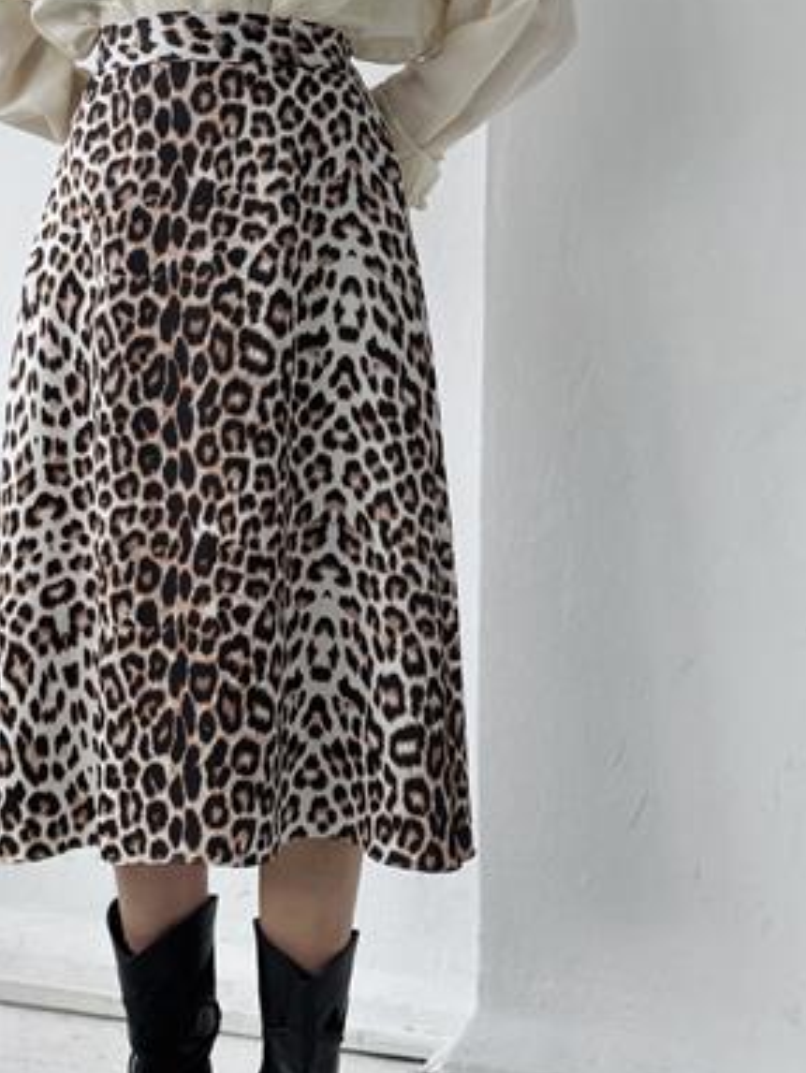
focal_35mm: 67
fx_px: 2078
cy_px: 369
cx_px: 334
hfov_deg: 21.9
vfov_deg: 28.8
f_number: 1.78
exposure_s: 1/227
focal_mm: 6.76
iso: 64
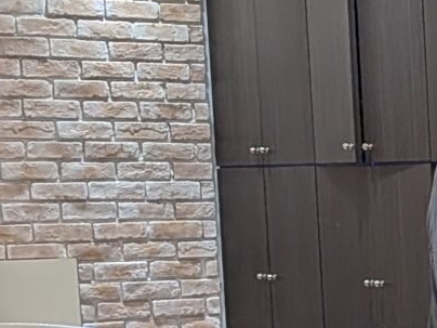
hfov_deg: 11.2
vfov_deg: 9.5
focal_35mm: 152
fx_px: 1919
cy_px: 473
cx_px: 990
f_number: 1.7
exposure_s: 1/50
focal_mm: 4.53
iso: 31
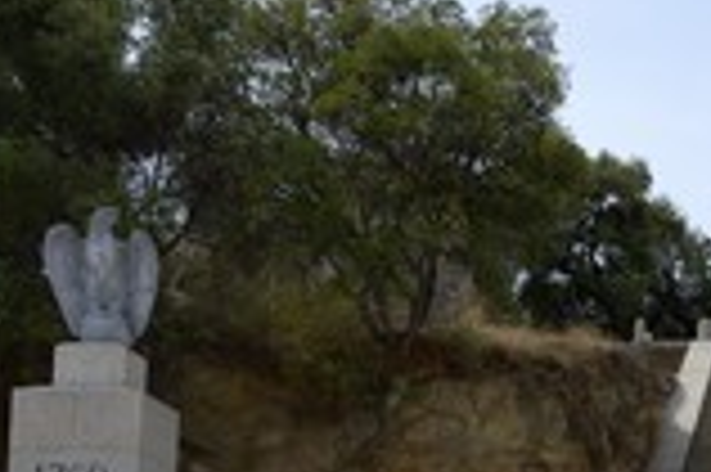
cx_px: 886
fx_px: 1677
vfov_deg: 15.6
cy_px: 526
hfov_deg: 21.9
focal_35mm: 85
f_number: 13
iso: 200
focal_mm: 32
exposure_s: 1/250
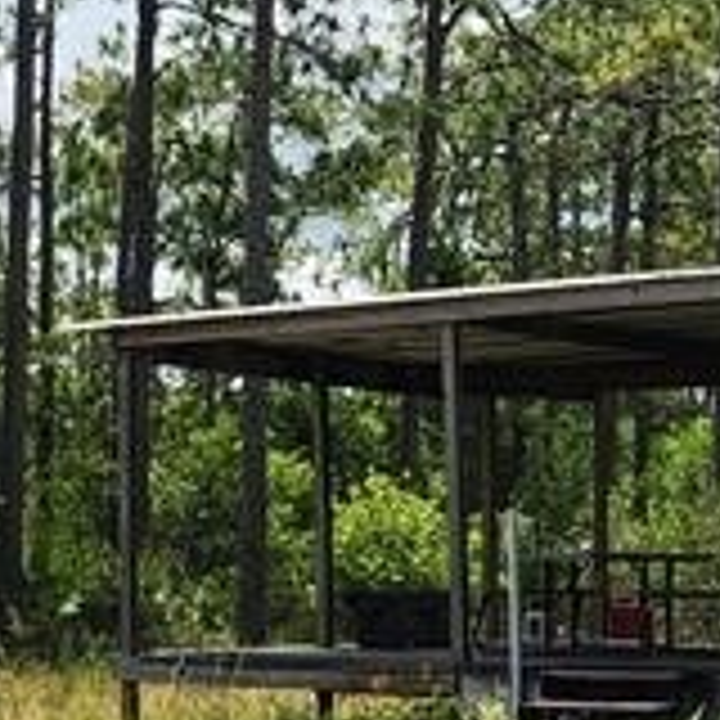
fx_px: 3059
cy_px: 477
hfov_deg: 13.1
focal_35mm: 130
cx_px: -90
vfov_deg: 13.4
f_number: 1.8
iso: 20
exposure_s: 1/1550
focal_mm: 5.4
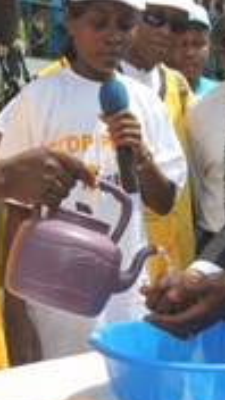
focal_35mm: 80
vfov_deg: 26.4
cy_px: 152
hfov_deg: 15.1
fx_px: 849
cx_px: 132
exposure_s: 1/250
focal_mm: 20
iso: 250
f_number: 11
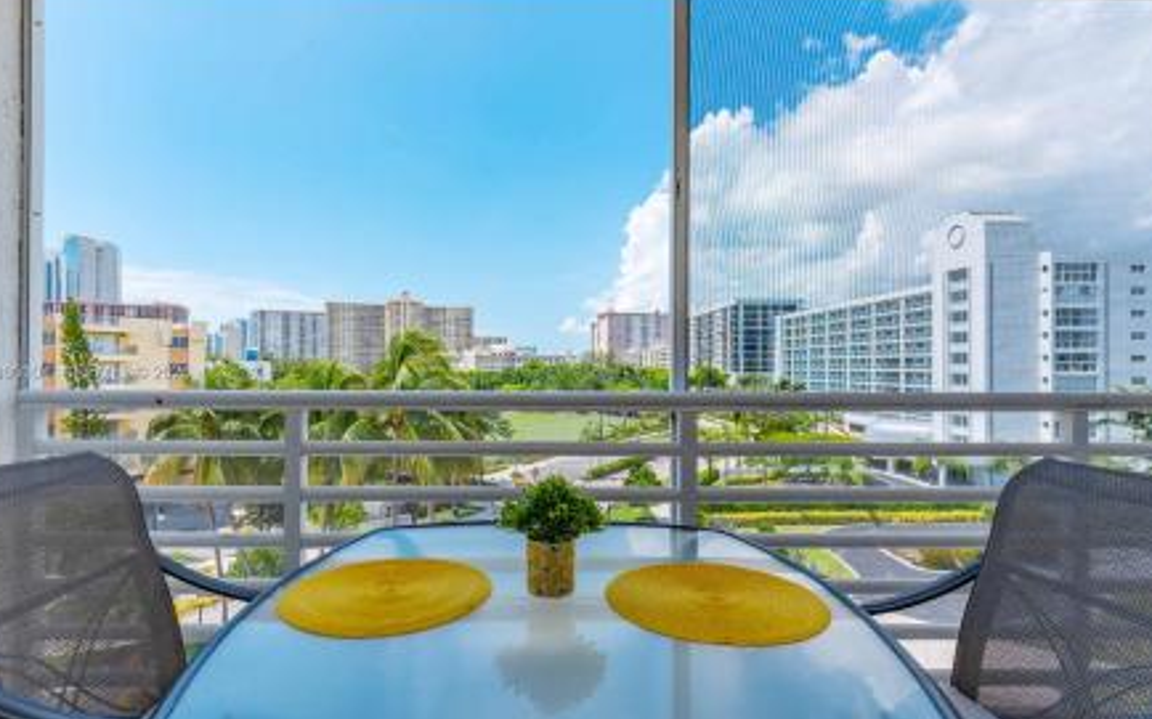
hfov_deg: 91.1
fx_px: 565
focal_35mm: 18
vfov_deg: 64.9
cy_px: 374
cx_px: 559
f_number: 7.1
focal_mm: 17
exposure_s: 1/1250
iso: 320
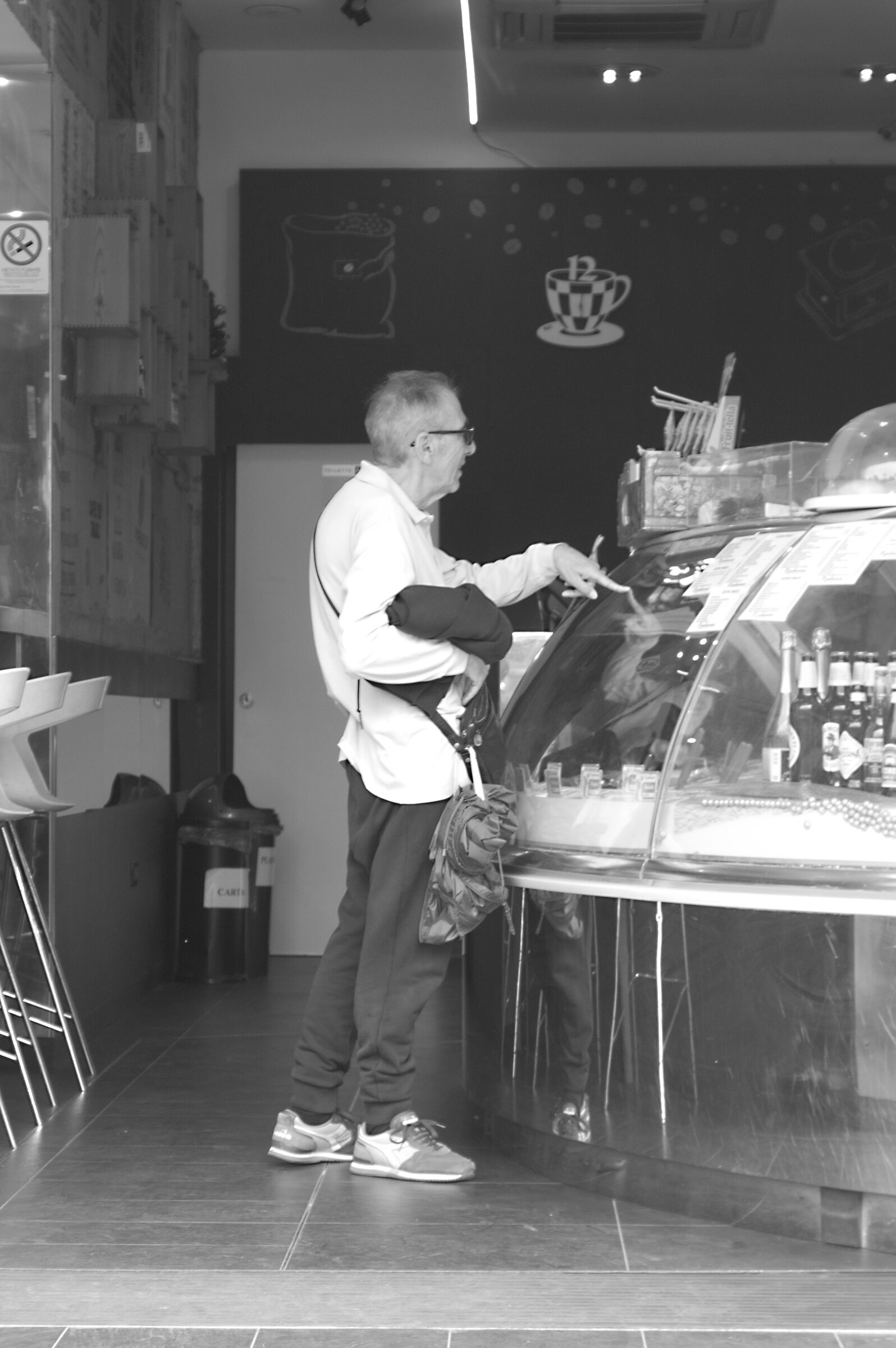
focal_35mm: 90
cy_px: 674
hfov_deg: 15.2
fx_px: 3366
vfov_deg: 22.6
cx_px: 448
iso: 200
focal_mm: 60
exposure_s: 1/30
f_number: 5.6
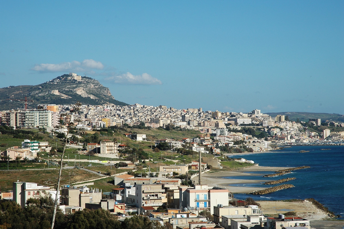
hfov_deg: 19.5
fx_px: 1002
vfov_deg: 13.0
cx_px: 172
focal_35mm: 105
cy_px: 114
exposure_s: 1/500
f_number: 11
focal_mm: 70
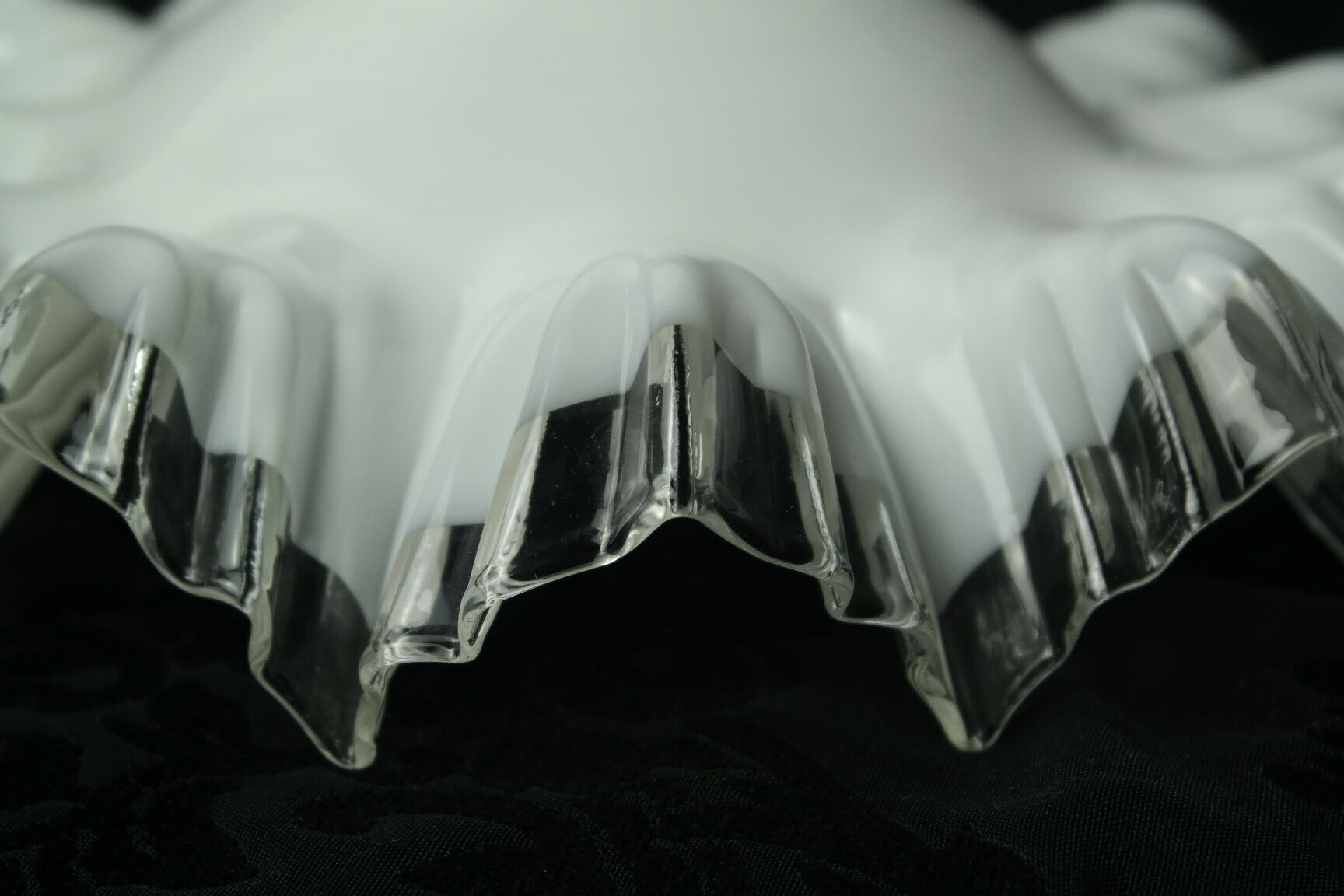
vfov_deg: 17.7
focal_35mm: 77
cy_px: 448
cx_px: 672
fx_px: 2874
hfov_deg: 26.3
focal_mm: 50
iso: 200
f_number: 5.6
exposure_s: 1/30
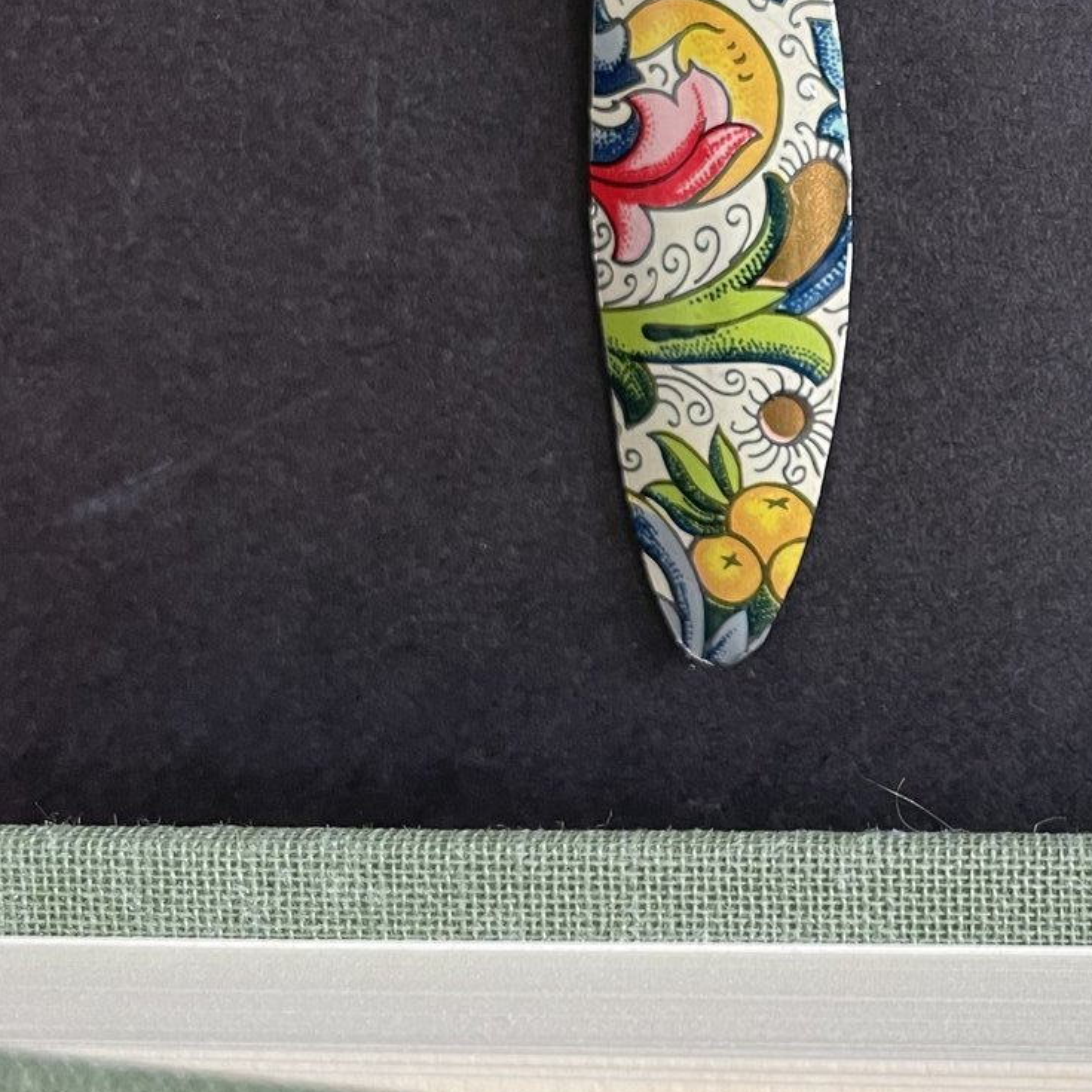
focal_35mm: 60
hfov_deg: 27.4
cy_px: 376
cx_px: 1018
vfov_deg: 28.4
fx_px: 2141
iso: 80
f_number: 1.6
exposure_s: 1/60
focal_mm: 4.2
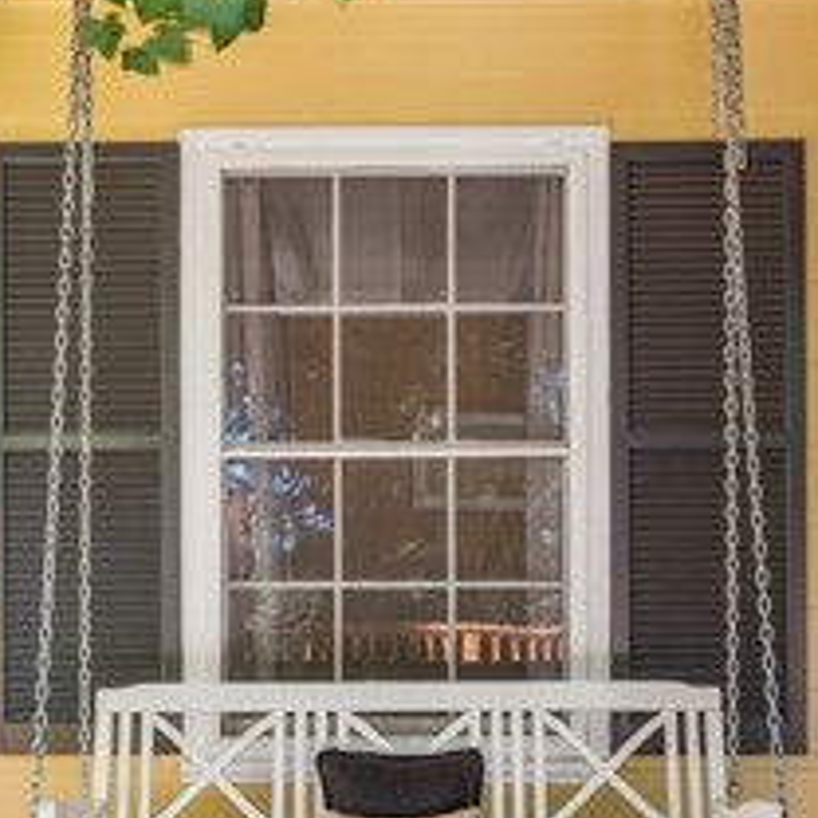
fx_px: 1498
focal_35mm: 56
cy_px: 590
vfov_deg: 30.1
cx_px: 397
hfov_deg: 30.5
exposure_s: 1/1.25
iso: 100
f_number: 22
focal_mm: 21.4
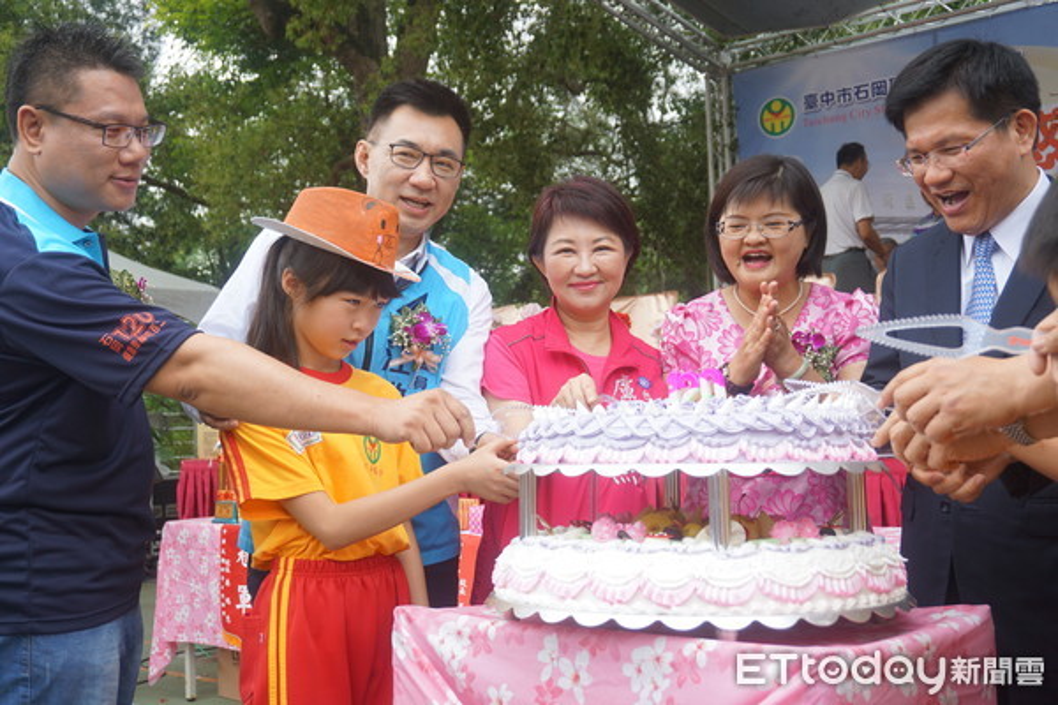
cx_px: 529
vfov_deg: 33.0
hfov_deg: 47.9
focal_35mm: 40
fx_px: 1190
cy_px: 352
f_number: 4.5
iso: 160
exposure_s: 1/160
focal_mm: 27
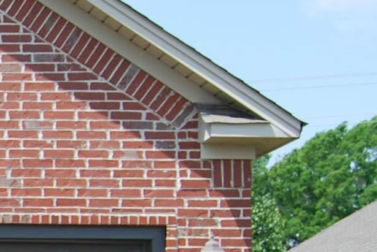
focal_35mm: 195
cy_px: 332
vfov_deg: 7.0
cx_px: -481
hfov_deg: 9.5
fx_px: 2044
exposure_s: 1/200
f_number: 7.1
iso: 100
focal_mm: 26
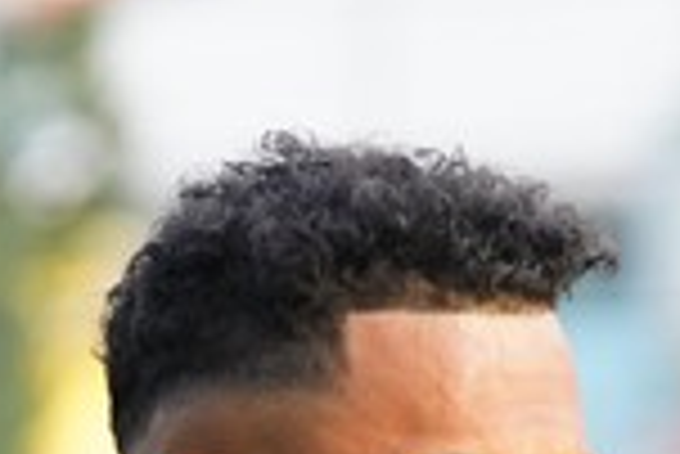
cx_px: 689
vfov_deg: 1.6
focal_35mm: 885
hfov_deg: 2.3
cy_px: 942
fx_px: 16732
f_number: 5.6
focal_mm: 200
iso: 4000
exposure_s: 1/1250
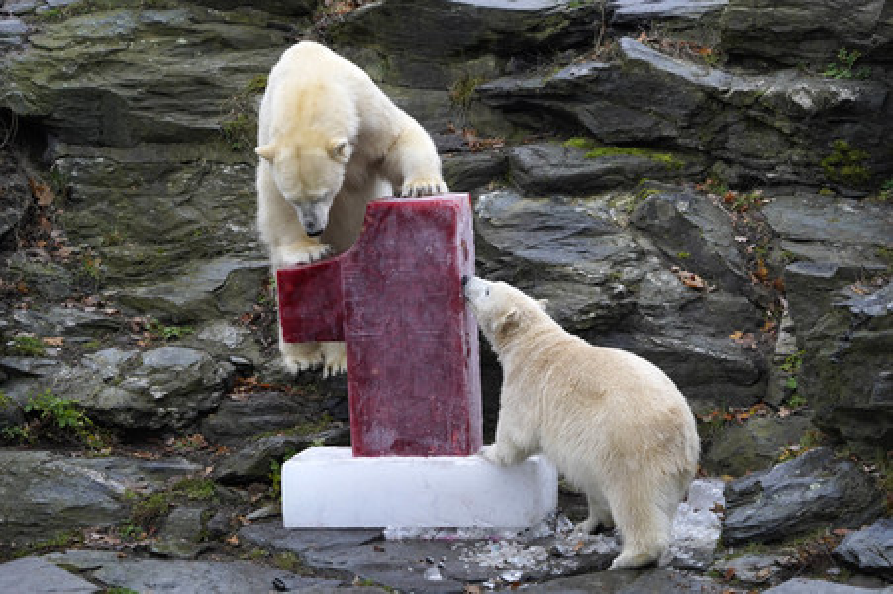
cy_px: 297
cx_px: 446
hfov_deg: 10.3
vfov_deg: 6.9
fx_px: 4957
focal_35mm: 200
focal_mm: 200
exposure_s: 1/400
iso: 1600
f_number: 6.3
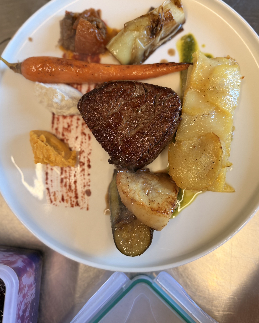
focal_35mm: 28
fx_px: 268
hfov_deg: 51.5
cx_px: 129
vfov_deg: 62.2
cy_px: 153
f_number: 1.78
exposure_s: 1/121
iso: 160
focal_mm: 6.76
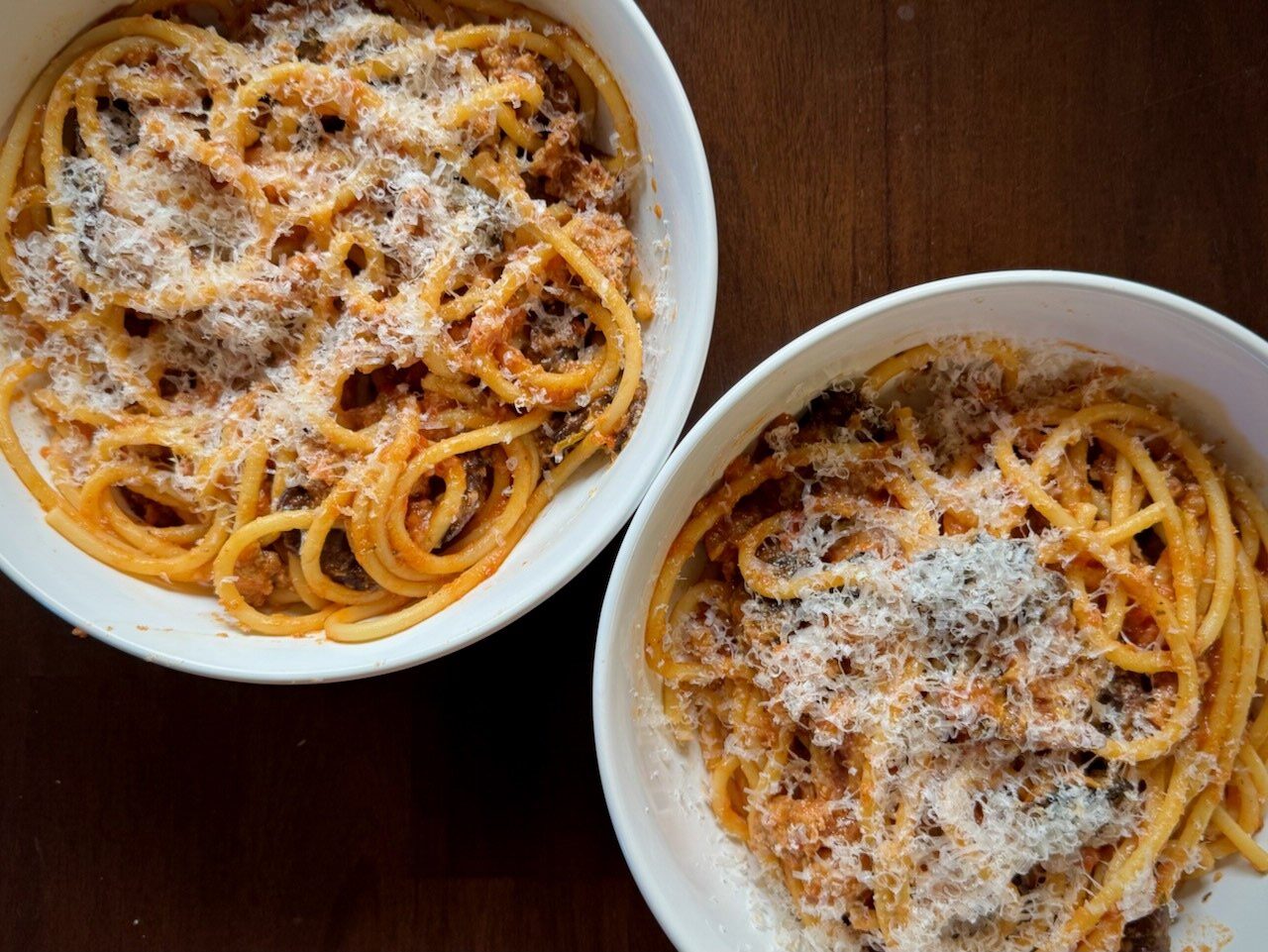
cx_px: 634
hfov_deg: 71.6
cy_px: 476
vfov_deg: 56.8
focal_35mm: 24
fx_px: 879
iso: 160
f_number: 1.78
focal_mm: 6.76
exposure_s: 1/60
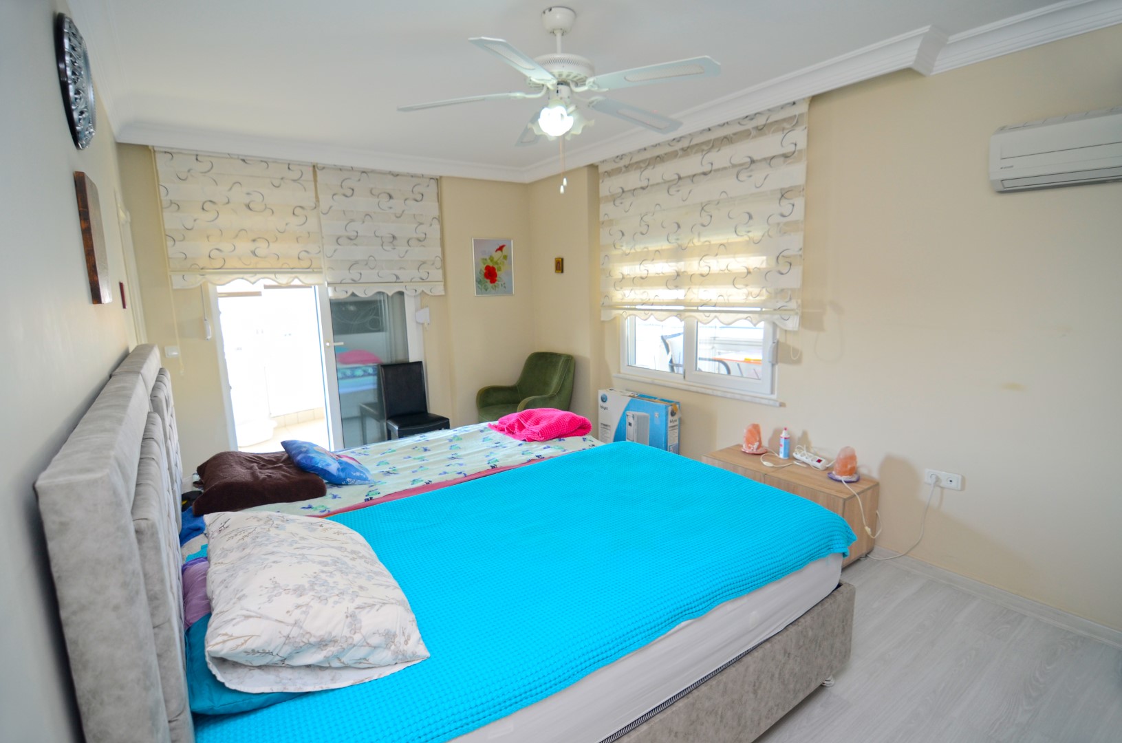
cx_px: 561
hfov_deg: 95.1
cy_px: 372
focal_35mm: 16
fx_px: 513
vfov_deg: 71.8
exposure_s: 1/20
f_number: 2.8
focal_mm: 11
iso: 400
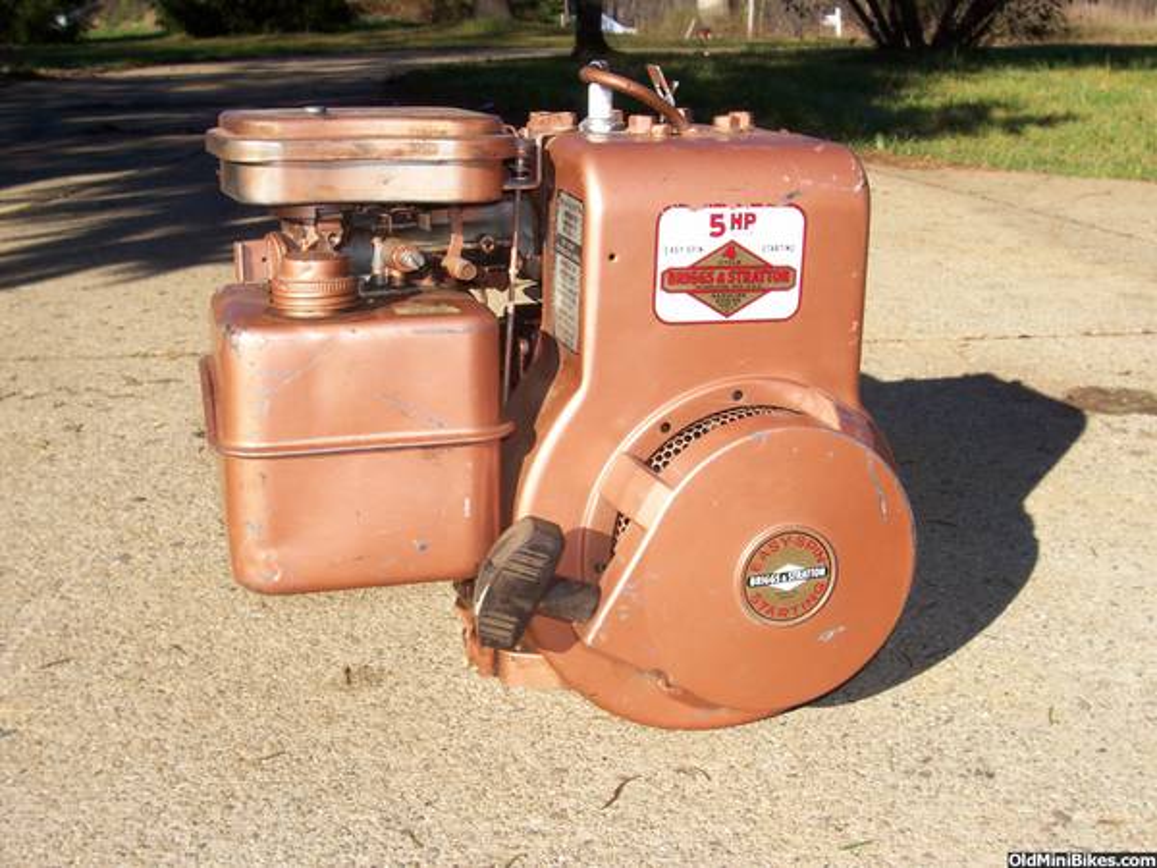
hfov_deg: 44.8
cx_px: 578
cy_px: 434
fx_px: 1404
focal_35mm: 42
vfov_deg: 34.3
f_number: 5.6
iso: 80
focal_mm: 7
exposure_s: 1/328
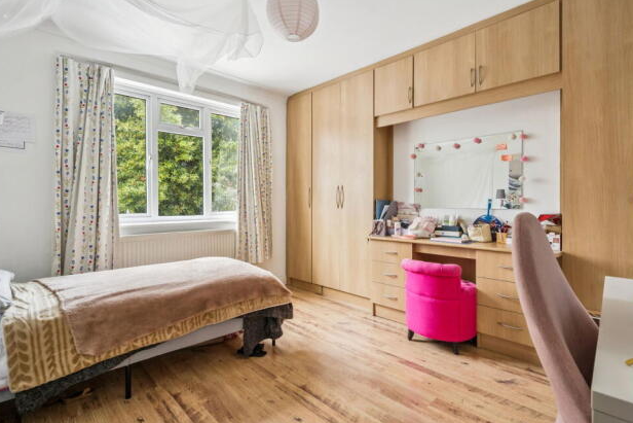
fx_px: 299
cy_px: 213
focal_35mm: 17
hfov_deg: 93.3
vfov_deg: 70.5
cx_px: 322
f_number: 8
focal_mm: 16
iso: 320
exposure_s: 1/10
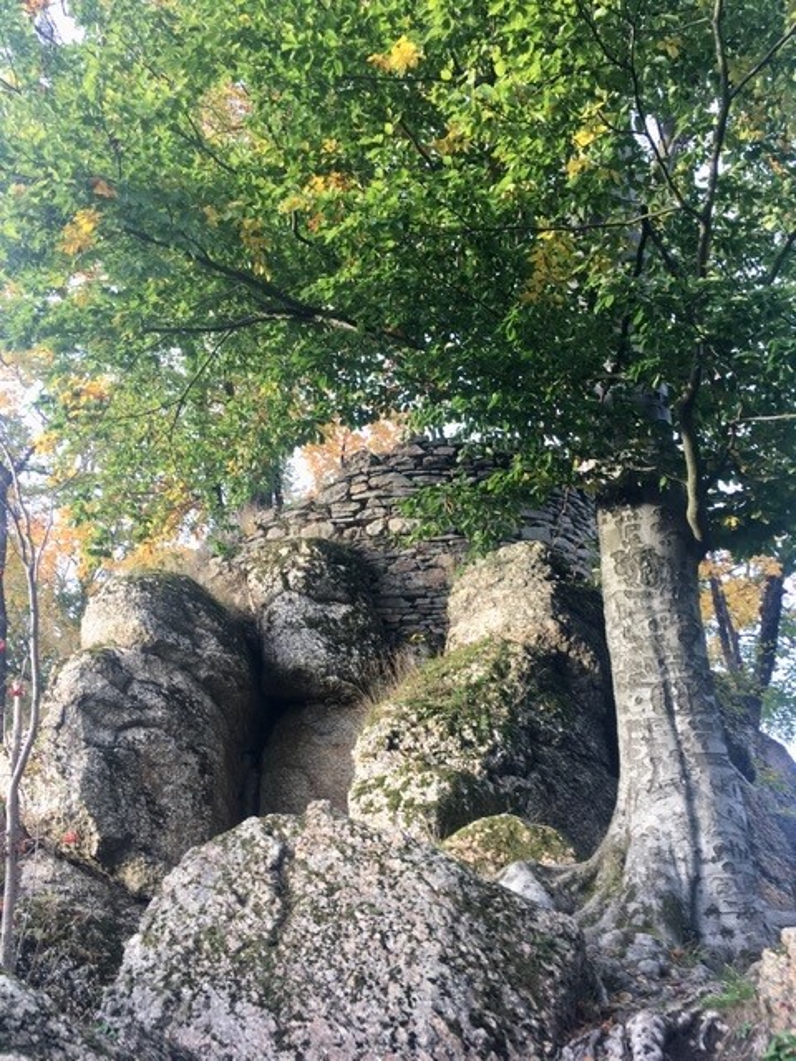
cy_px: 530
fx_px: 889
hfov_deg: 48.2
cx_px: 398
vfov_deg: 61.7
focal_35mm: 29
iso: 40
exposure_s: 1/100
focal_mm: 4.15
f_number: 2.2
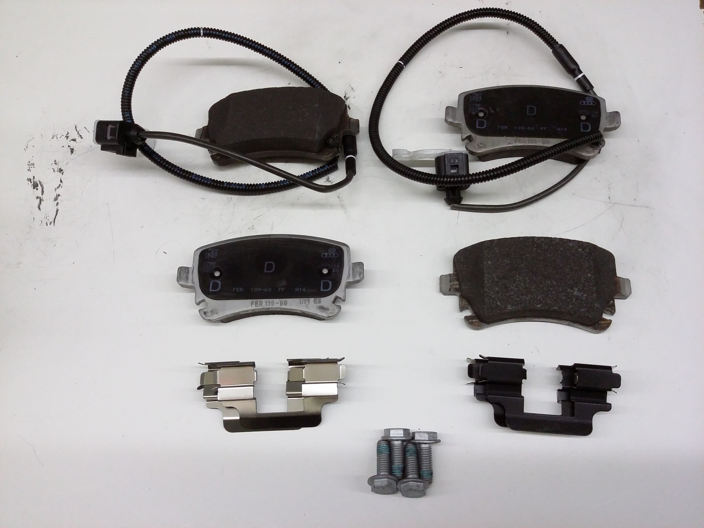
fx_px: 651
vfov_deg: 44.2
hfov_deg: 56.8
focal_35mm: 32
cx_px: 352
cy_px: 264
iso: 160
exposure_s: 1/30
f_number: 2.4
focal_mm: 3.4
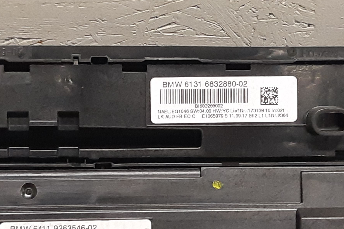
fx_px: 296
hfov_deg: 60.1
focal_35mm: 31
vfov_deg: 42.3
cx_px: 195
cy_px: 105
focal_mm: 3.93
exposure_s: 1/50
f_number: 1.7
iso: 200
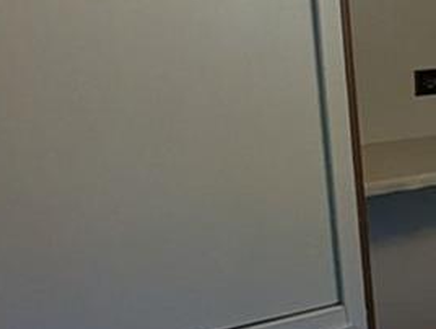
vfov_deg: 15.6
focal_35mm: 95
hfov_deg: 17.6
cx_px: 730
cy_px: 208
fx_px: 1199
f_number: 2.2
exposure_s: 1/60
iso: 162
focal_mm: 2.35
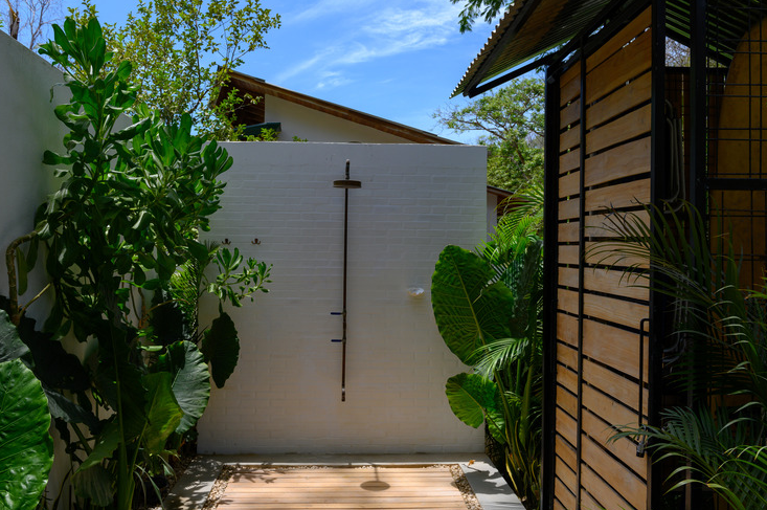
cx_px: 374
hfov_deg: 57.3
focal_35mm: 33
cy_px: 250
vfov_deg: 39.9
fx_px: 702
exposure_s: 1/500
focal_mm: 31
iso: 320
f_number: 6.3
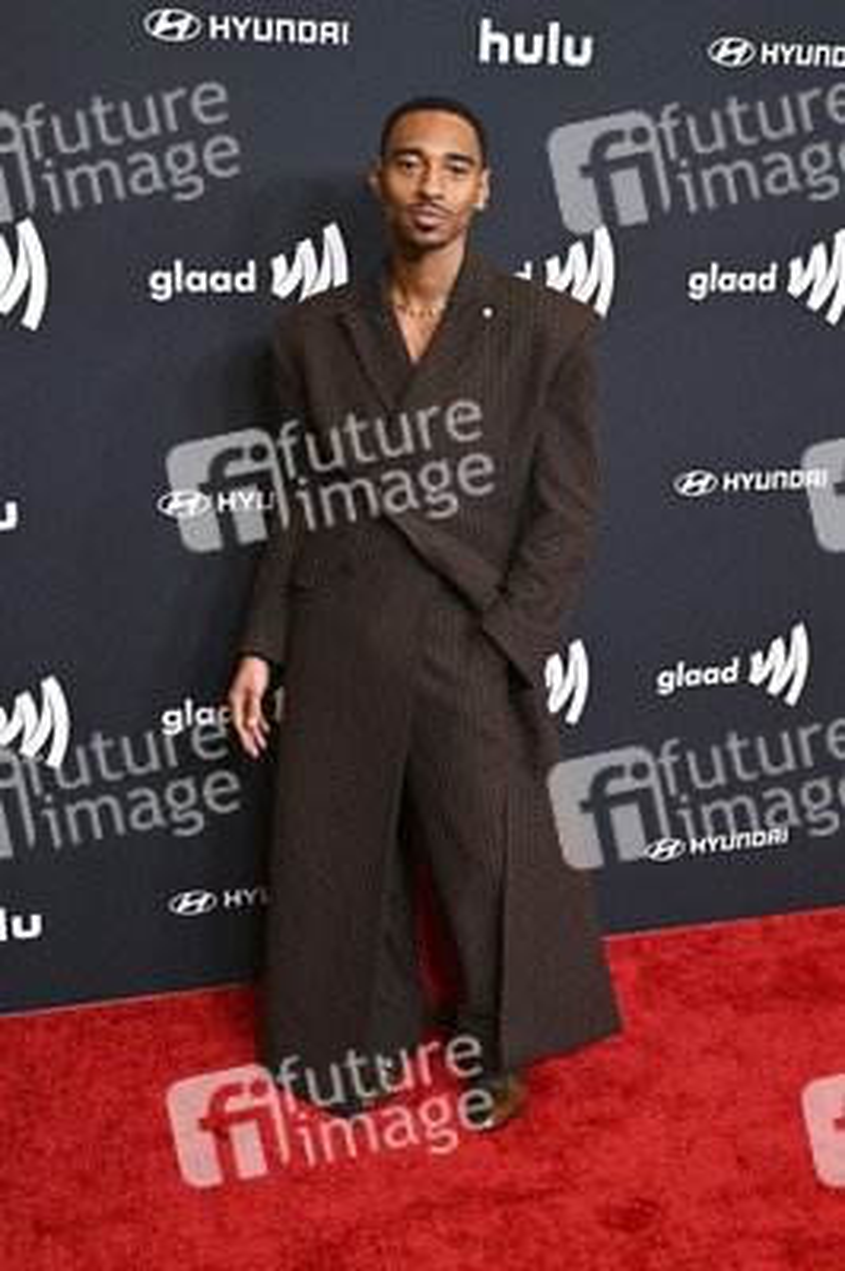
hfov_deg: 35.0
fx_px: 1340
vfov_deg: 50.7
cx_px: 422
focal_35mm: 38
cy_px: 636
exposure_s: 1/250
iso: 4000
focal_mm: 38
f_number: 5.6
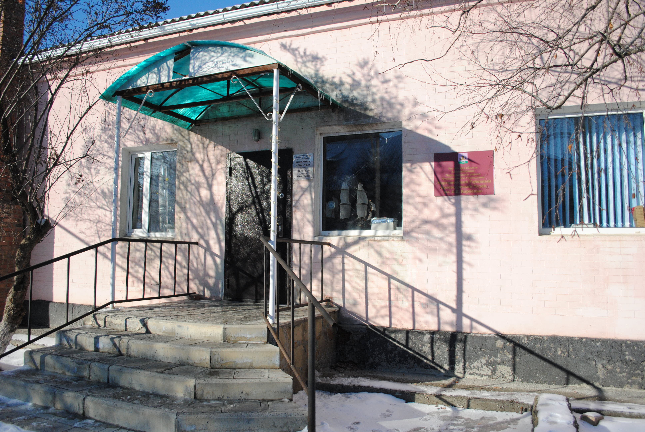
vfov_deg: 48.0
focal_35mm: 27
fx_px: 484
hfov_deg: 67.3
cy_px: 216
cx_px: 322
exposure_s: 1/4000
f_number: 3.5
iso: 400
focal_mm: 18
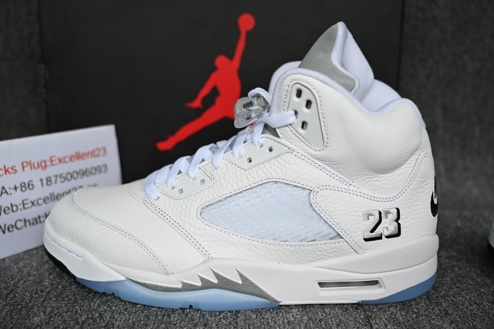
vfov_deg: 38.4
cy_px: 164
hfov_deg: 55.1
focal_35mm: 34
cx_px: 247
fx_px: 473
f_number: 4
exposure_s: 1/250
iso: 320
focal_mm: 34.5
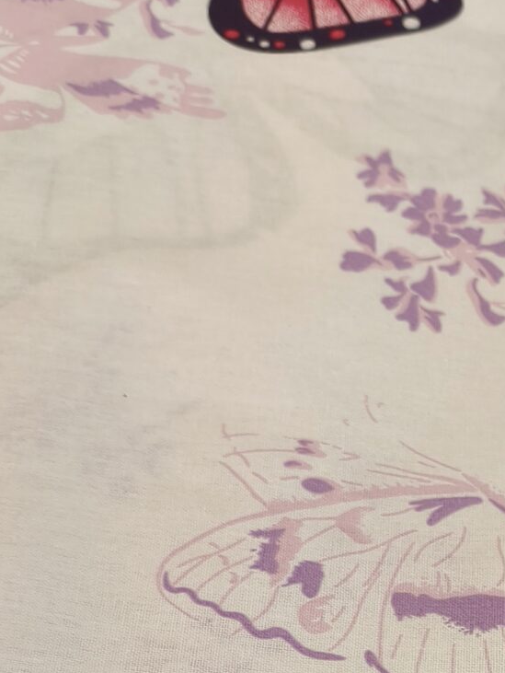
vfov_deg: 19.8
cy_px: 881
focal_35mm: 91
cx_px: 750
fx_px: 1769
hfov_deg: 15.1
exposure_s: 1/50
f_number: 1.5
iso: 80
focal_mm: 4.94
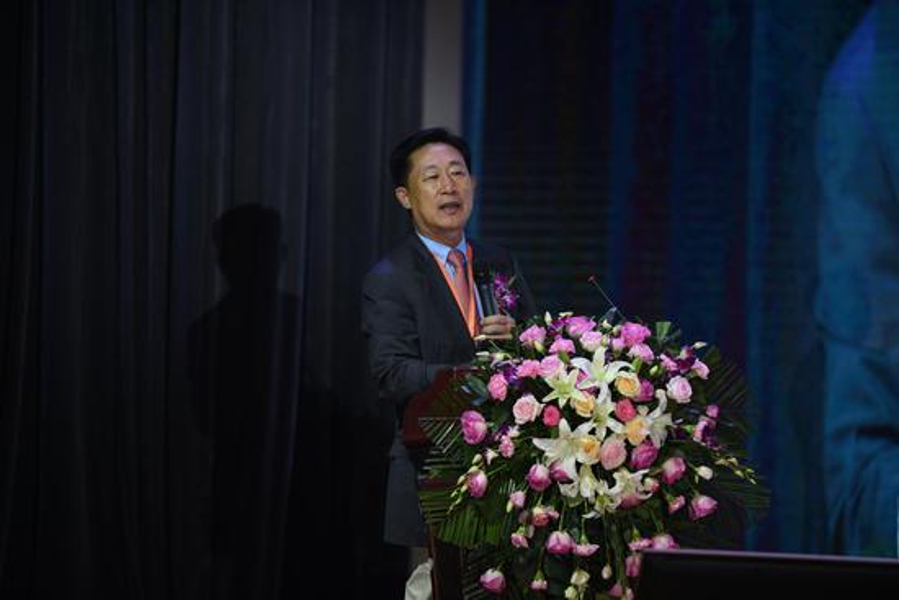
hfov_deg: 10.3
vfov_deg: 6.9
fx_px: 4995
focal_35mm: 200
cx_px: 450
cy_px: 300
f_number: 2.8
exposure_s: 1/400
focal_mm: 200
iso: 320
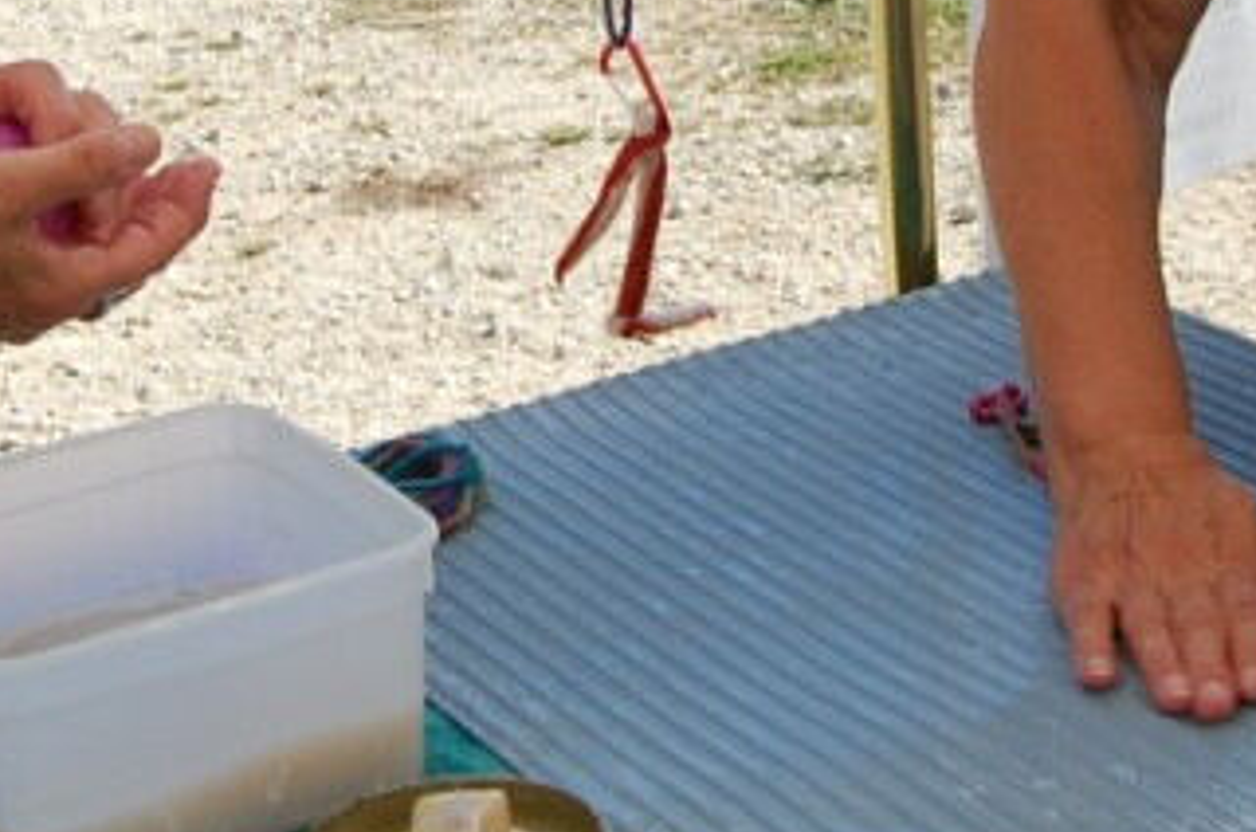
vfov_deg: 13.9
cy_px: -112
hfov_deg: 21.3
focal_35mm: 96
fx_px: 3343
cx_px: 706
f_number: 10
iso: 400
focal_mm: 20
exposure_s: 1/400
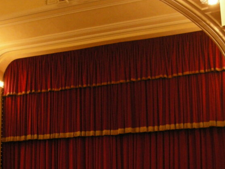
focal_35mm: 70
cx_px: 92
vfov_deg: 20.7
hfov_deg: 27.7
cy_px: 143
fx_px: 455
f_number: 2.7
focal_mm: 7.5
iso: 400
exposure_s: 1/8.6
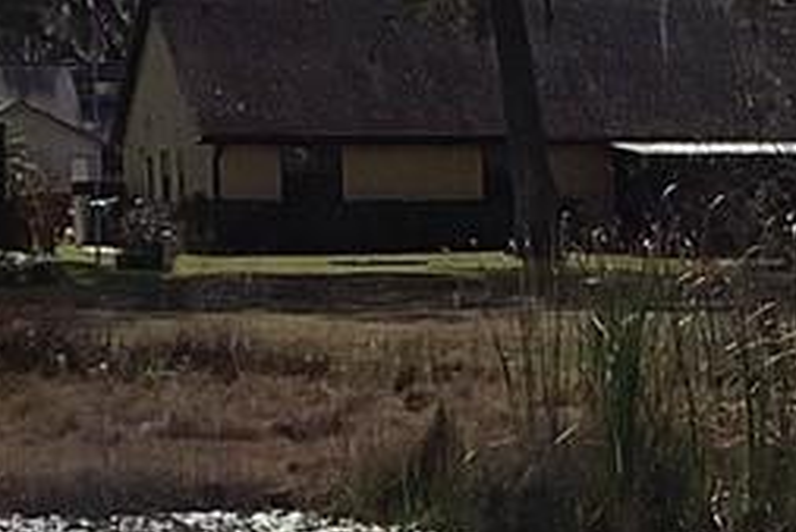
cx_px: 1334
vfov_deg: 6.7
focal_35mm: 204
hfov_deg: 9.7
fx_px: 4513
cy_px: 724
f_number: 2.4
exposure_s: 1/1508
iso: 25
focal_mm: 3.3
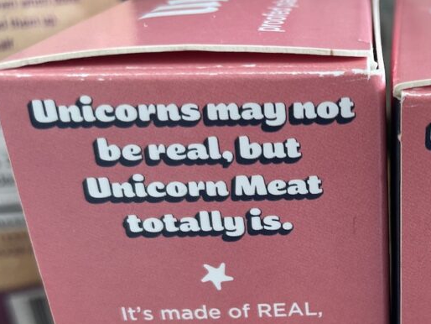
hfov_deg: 33.3
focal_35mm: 54
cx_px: 402
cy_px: 308
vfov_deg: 25.9
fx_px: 673
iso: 80
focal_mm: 4.2
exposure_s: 1/121
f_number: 1.6
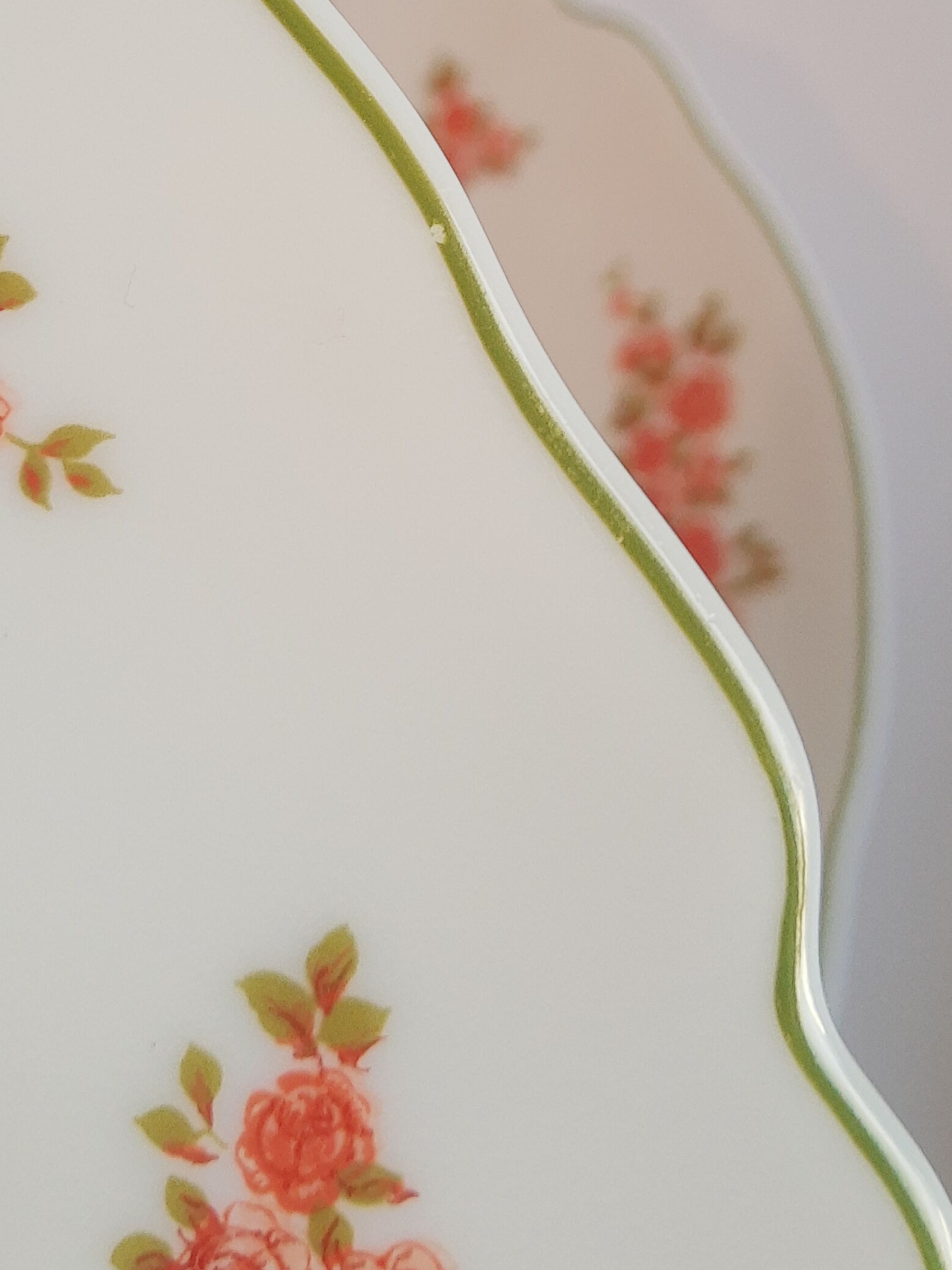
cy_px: 139
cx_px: 497
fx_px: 1870
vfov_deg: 35.4
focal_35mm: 51
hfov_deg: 28.6
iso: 148
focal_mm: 3.95
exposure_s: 1/50
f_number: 1.8
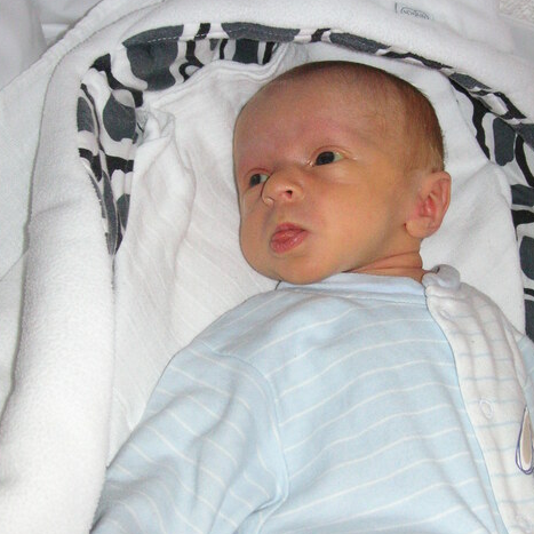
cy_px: 312
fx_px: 977
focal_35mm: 56
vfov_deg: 30.5
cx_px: 326
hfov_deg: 30.5
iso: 160
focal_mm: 6.1
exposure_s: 1/45
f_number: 2.8
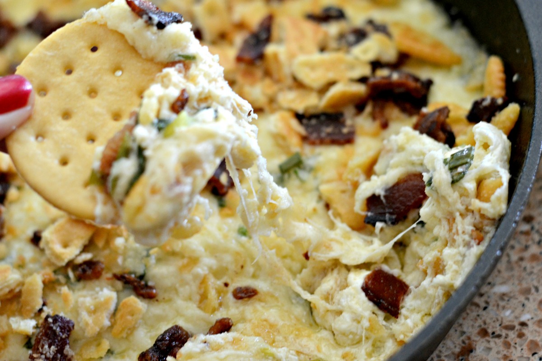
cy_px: 180
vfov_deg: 18.2
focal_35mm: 75
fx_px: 1129
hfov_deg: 27.0
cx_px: 271
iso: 800
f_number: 3.2
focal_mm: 50
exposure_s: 1/40
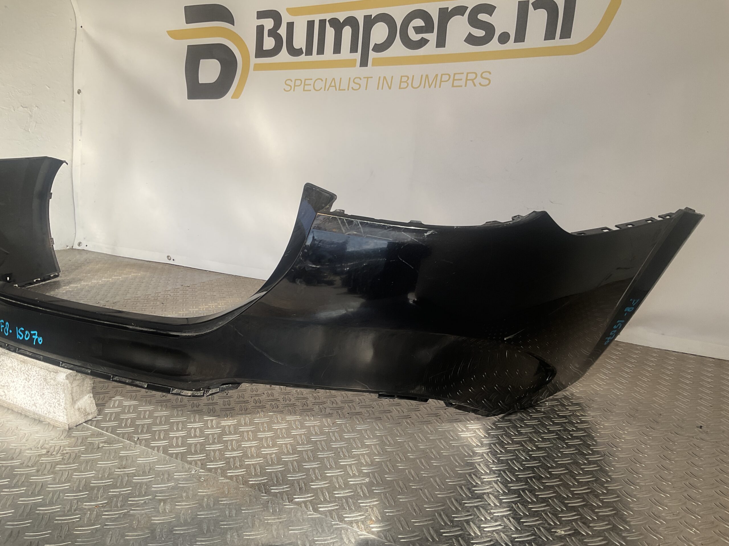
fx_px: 611
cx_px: 364
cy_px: 273
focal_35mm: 29
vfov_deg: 48.2
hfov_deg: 61.7
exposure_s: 1/529
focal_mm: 3
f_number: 1.8
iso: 16
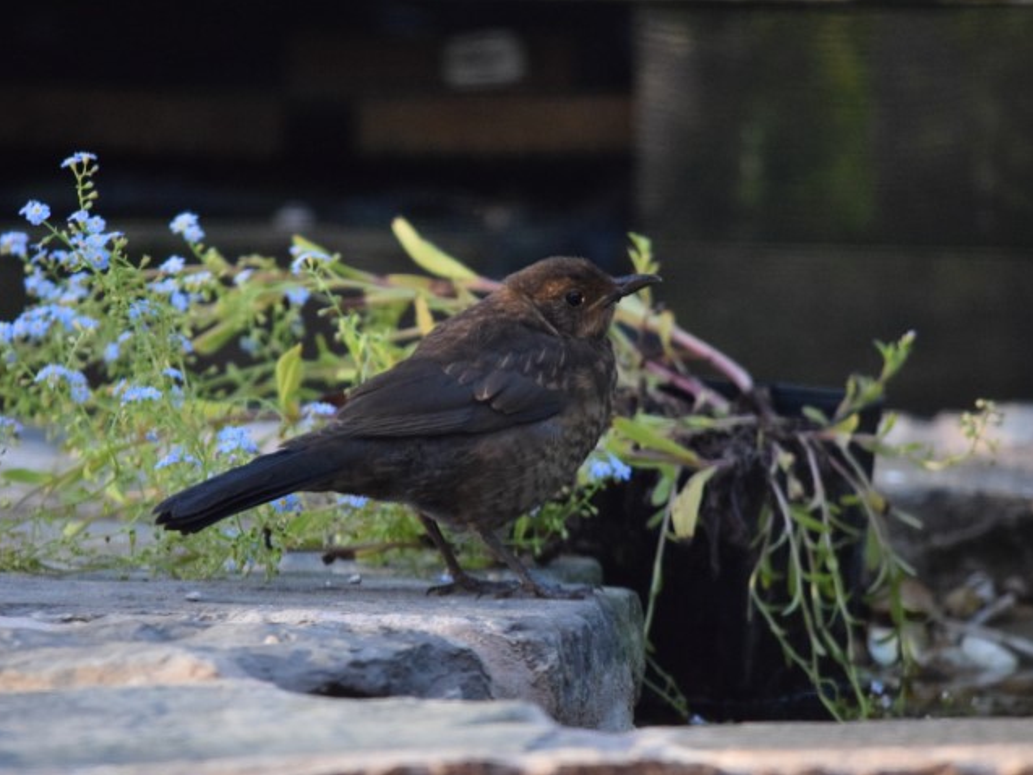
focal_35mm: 815
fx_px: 24326
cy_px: 388
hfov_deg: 2.4
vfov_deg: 1.8
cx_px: 480
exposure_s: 1/800
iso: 6400
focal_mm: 500
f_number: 6.3
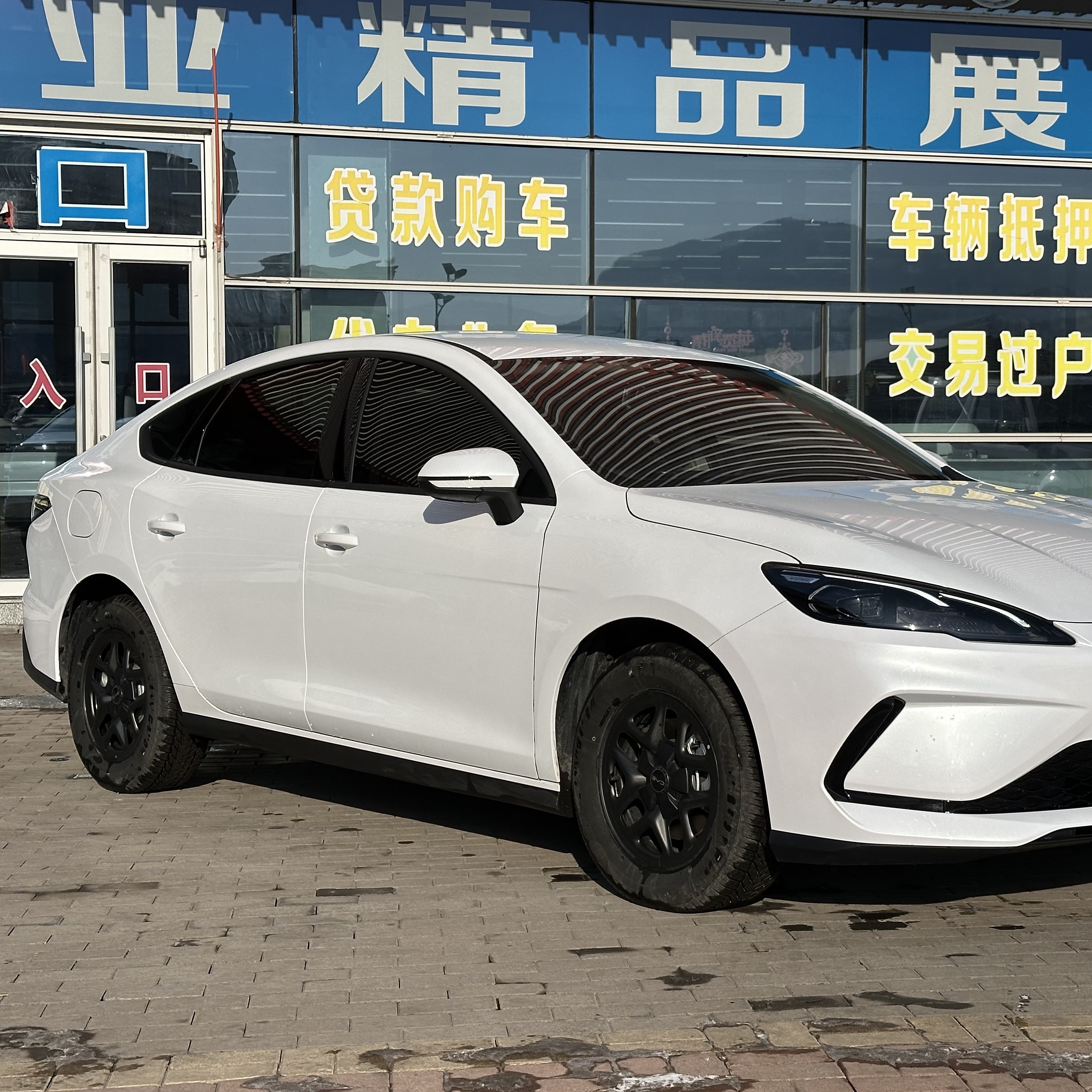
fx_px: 2177
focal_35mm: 61
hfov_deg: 28.1
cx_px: 659
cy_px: 515
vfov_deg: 28.2
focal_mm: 6.86
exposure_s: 1/8929
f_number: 1.78
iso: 64
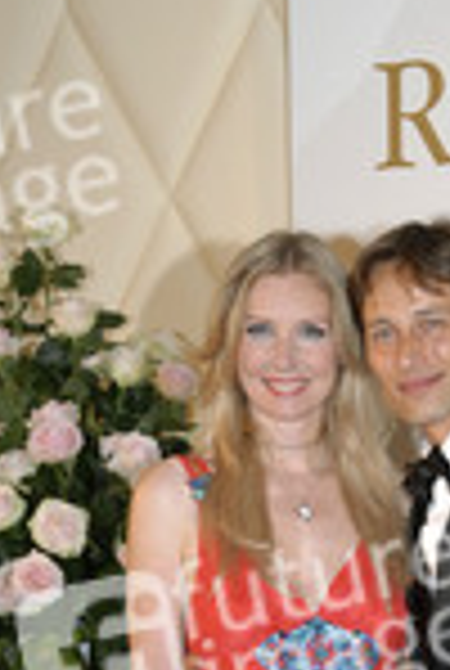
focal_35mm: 129
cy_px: 863
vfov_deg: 15.1
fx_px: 2407
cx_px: 382
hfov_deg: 10.6
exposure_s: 1/125
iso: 800
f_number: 5.6
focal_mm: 32
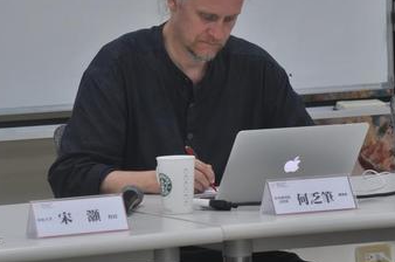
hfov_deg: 7.4
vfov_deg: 4.9
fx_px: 3065
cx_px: 207
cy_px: 97
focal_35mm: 280
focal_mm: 105
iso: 200
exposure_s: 1/30
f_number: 5.6
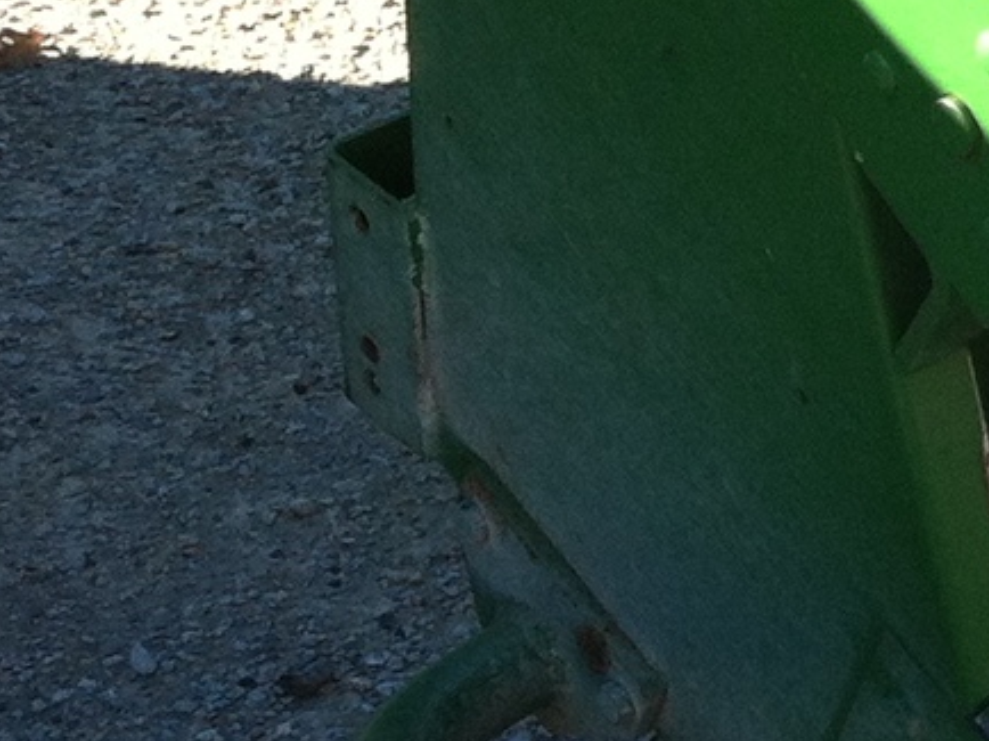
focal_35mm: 165
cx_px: 2135
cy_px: -18
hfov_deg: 10.7
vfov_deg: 8.9
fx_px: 4712
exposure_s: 1/242
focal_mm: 3.85
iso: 80
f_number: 2.8
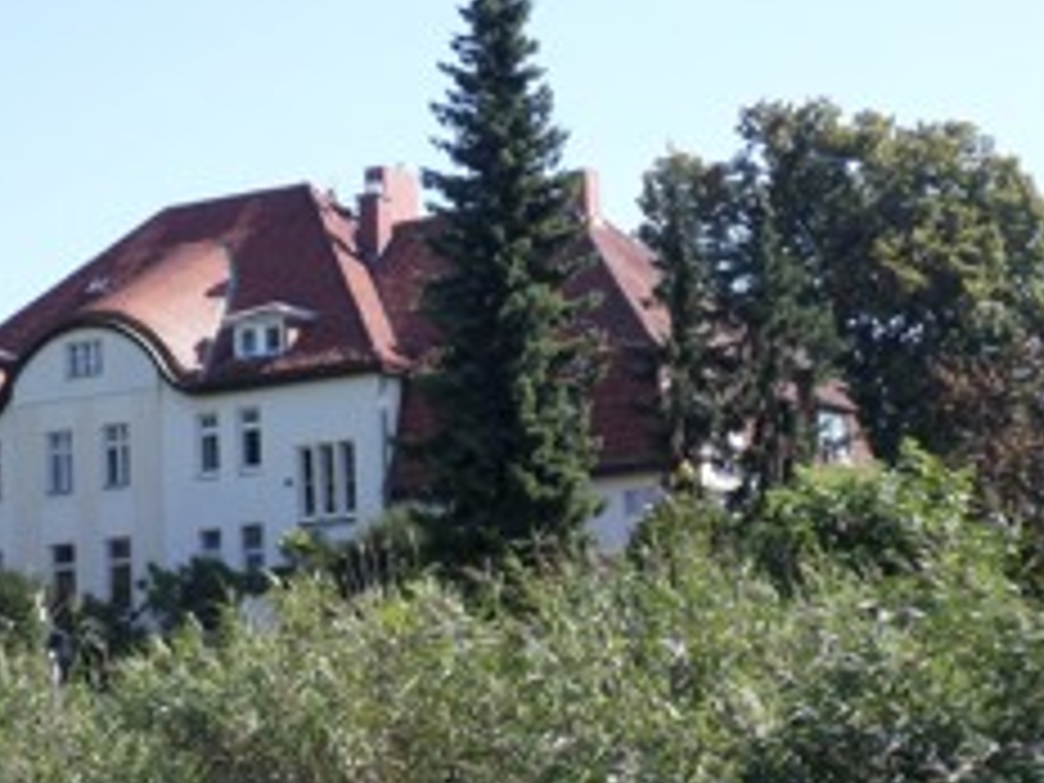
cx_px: 362
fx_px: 2654
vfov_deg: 16.8
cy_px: 475
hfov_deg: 22.2
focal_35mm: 88
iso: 80
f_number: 3
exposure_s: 1/500
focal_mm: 6.5
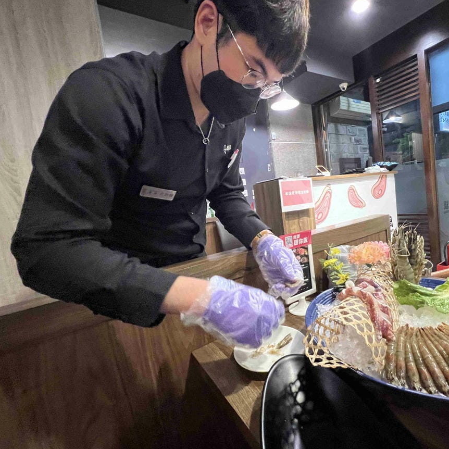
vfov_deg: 87.4
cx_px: 267
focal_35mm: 16
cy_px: 220
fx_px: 235
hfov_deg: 86.4
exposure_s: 1/60
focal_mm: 1.57
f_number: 1.8
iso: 500
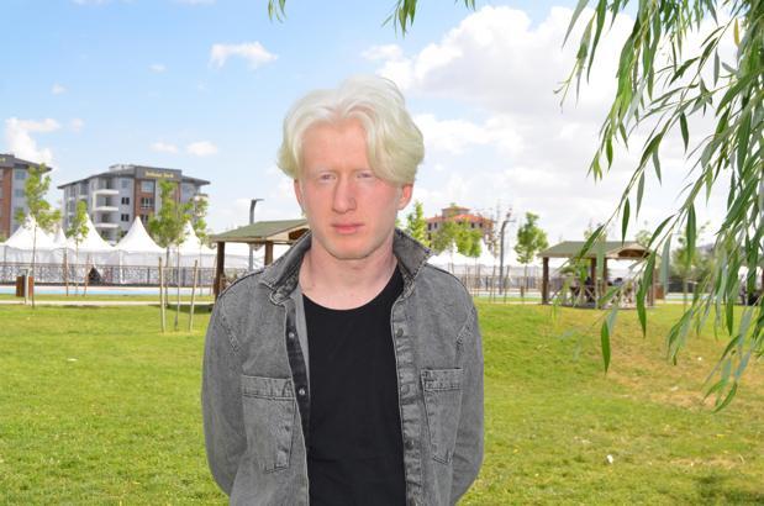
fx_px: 826
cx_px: 382
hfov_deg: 49.6
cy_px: 253
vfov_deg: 34.1
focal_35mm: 39
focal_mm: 26
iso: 100
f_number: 9
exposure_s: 1/200
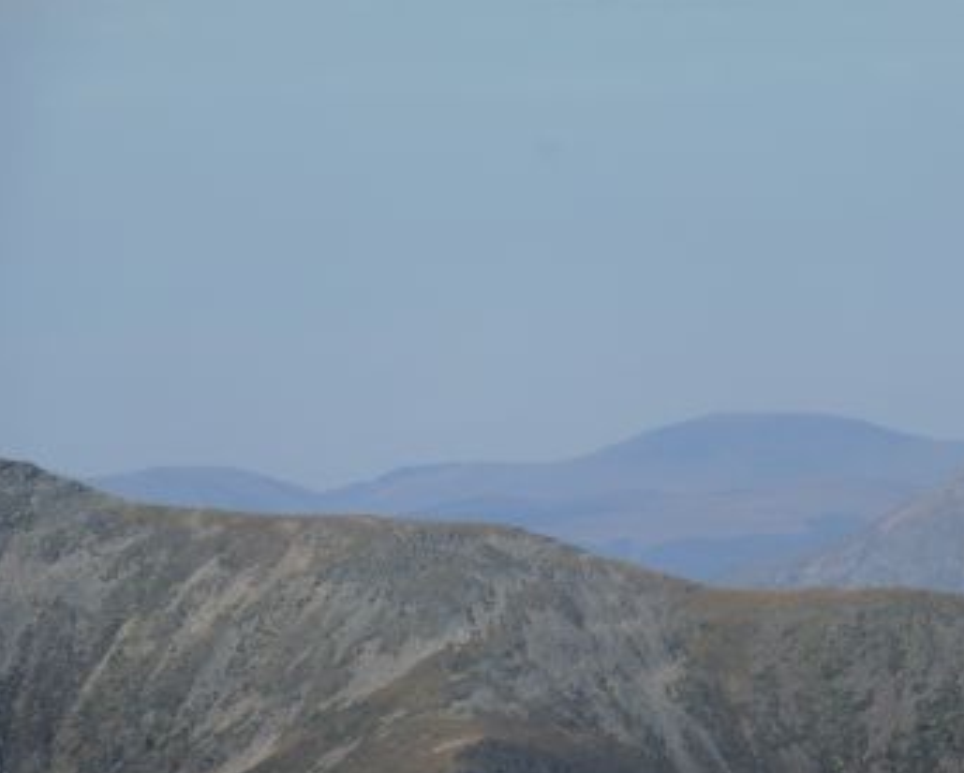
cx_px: 506
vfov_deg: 3.9
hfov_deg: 4.9
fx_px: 11365
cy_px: 416
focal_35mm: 398
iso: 100
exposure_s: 1/640
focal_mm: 62.5
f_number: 6.3
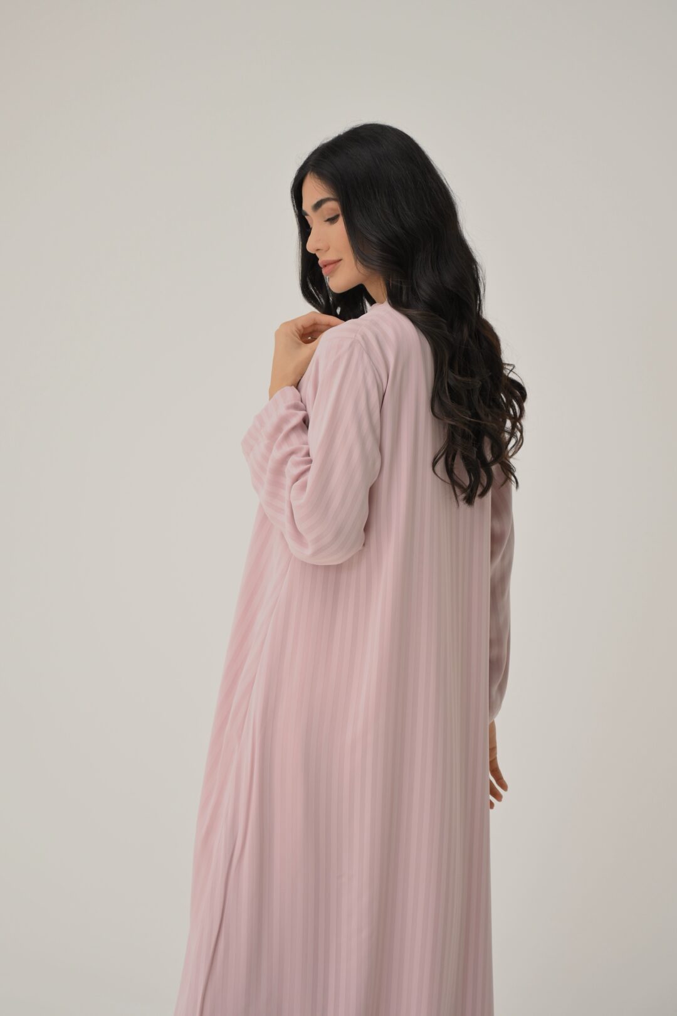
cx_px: 338
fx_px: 1777
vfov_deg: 31.9
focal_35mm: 63
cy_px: 508
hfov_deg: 21.6
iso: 160
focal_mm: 63
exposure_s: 1/200
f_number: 4
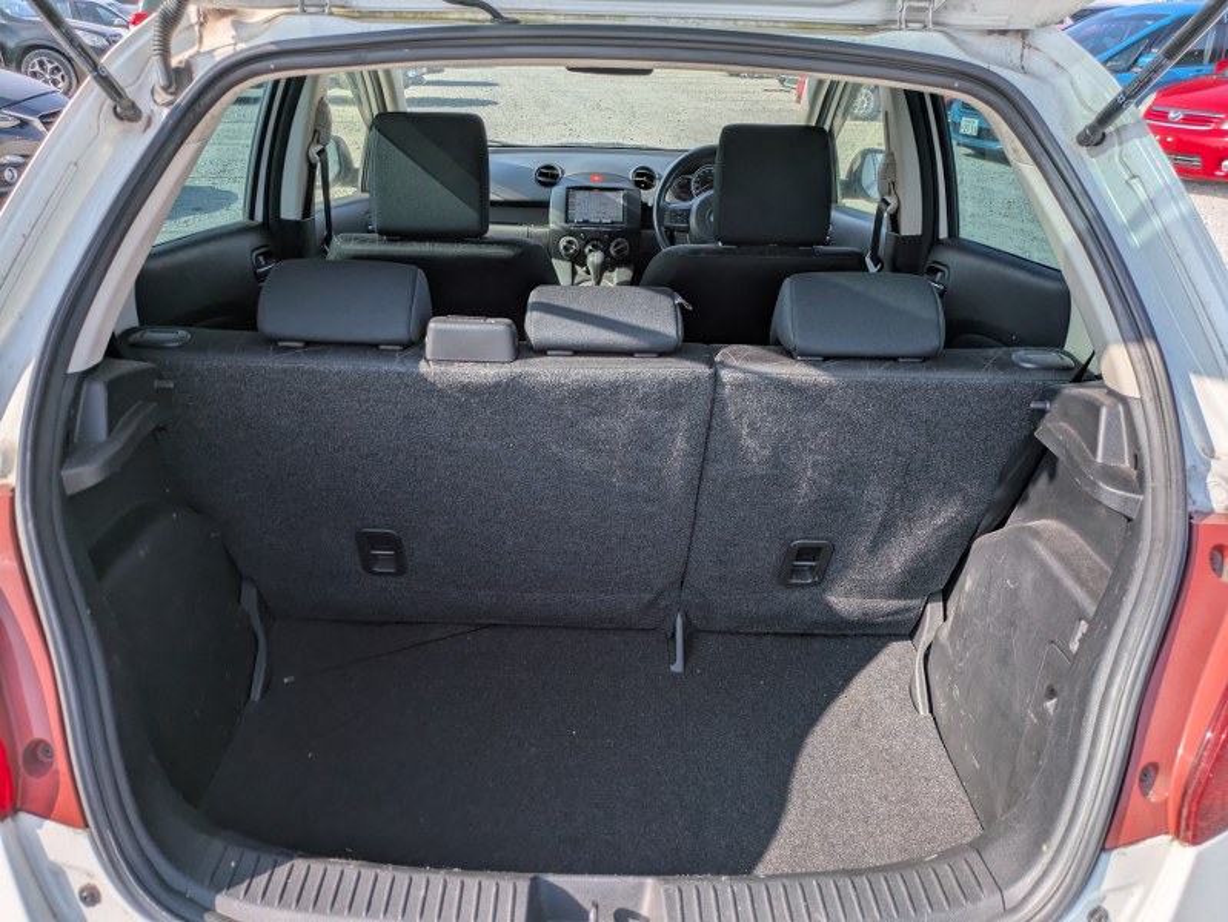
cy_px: 461
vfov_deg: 54.9
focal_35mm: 25
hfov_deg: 69.4
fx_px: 887
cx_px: 614
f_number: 1.89
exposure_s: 1/1546
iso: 48
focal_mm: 5.43
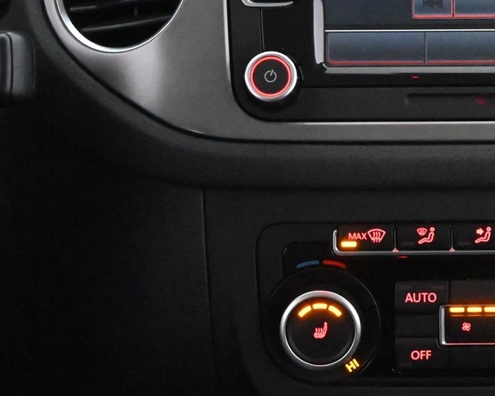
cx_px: 511
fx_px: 1876
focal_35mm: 128
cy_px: 53
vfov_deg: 12.0
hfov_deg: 14.8
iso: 16000
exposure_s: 1/50
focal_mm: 34
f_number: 5
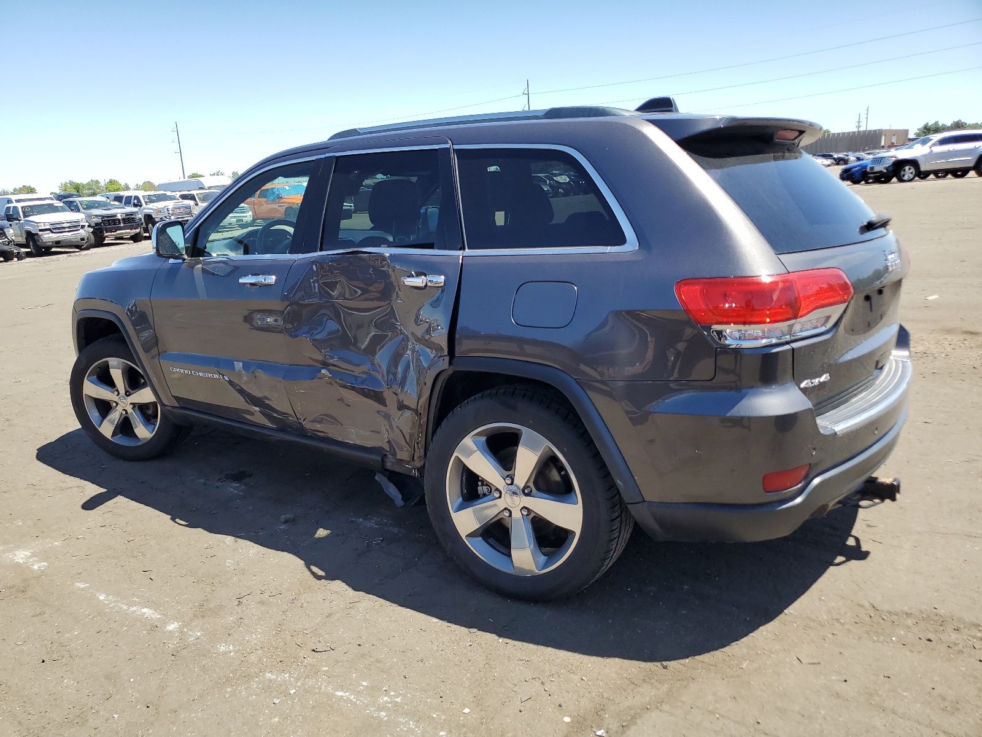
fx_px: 738
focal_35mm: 26
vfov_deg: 53.1
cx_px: 491
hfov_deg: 67.3
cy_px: 368
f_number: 1.5
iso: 50
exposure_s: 1/1429
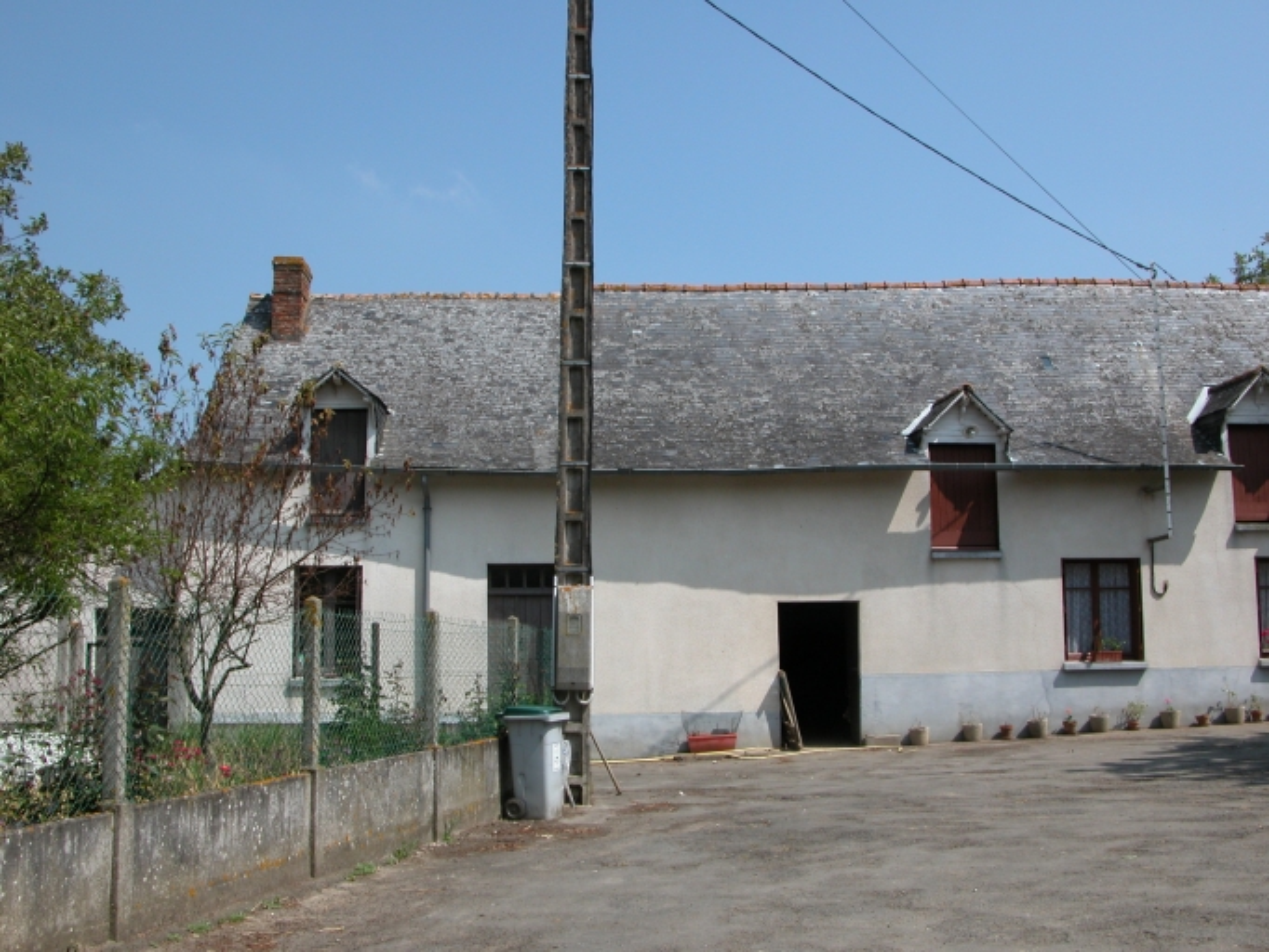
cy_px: 476
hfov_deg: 52.6
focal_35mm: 35
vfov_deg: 40.7
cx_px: 634
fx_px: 1284
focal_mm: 8.9
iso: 100
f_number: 7.1
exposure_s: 1/317
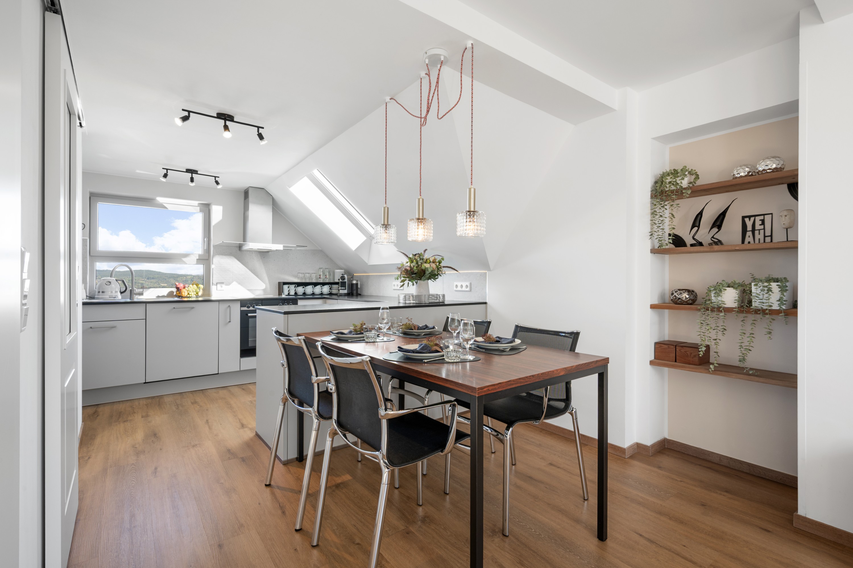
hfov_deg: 95.0
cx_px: 426
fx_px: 391
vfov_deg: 72.0
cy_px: 284
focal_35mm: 16
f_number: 11
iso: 200
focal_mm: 16.5
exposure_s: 1/5
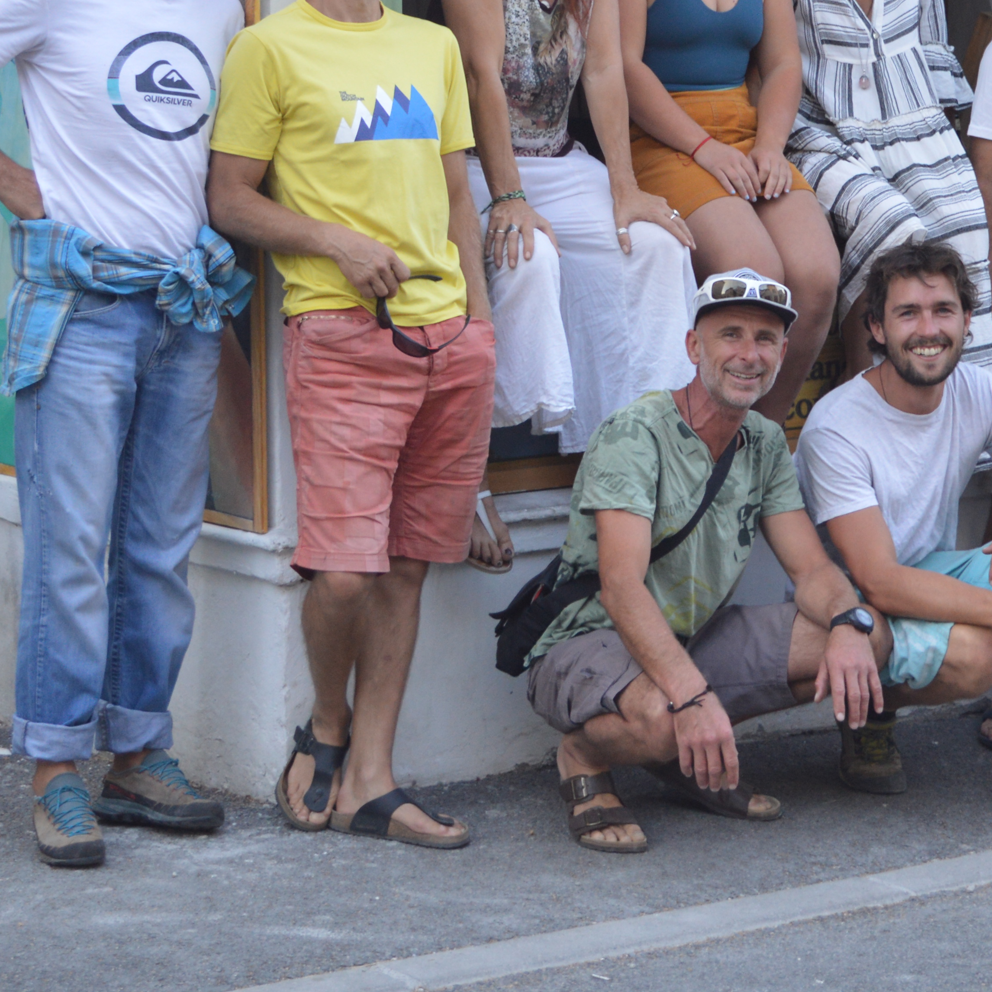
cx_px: 850
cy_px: 232
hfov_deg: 16.1
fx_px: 3469
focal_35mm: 107
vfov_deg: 16.2
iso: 400
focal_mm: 32
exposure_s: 1/100
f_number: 4.8
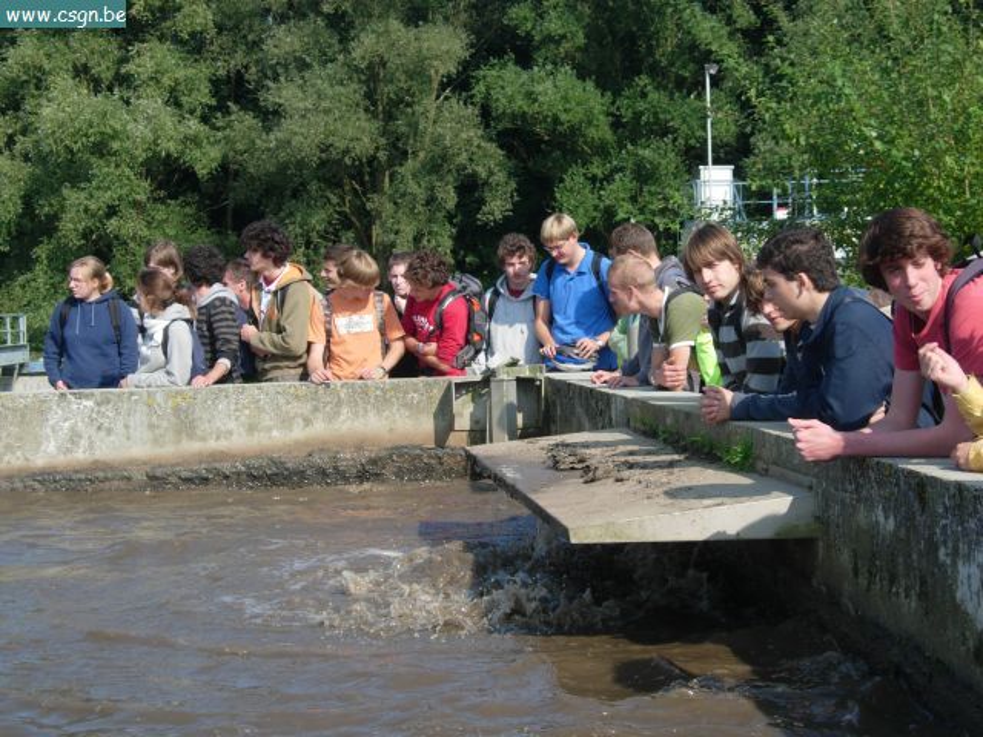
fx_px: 2045
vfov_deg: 20.4
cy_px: 368
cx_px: 492
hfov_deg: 27.0
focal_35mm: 72
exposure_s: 1/609
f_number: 3.7
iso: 64
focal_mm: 14.9
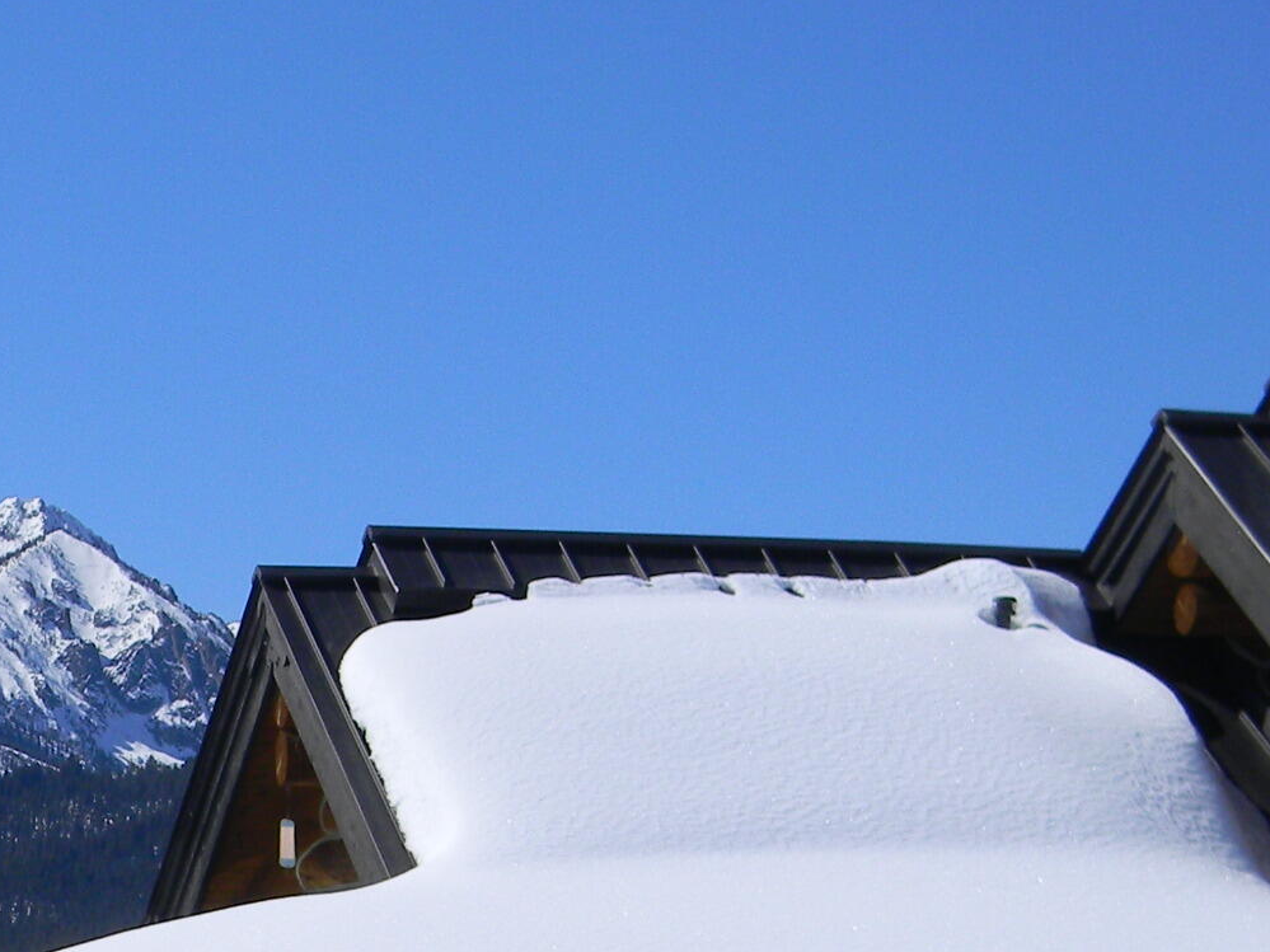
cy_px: 1050
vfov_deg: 12.0
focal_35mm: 122
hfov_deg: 15.5
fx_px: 4475
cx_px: -296
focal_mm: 8.6
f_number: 7.8
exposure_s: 1/427
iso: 80
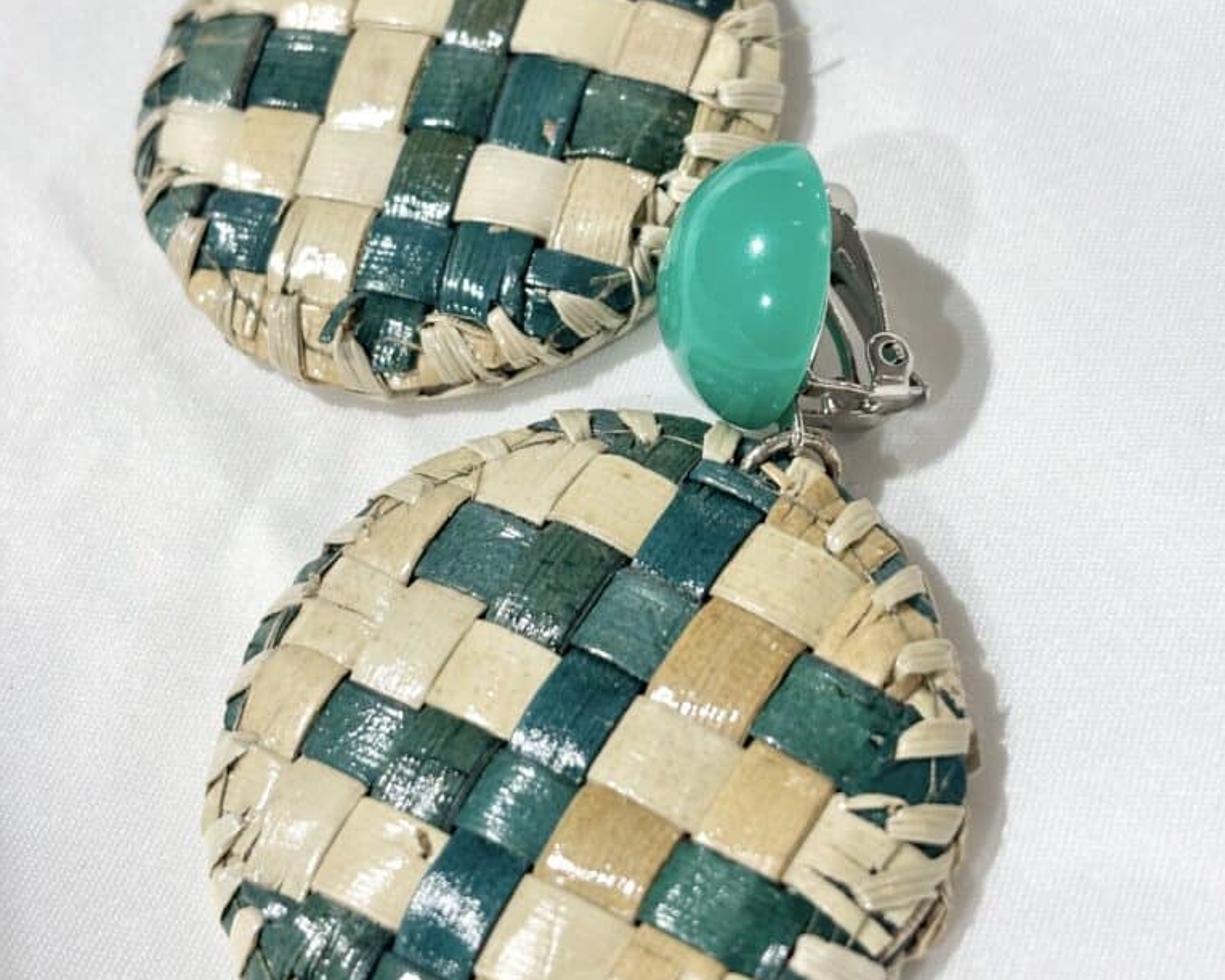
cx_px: 614
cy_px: 369
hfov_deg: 27.9
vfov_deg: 22.4
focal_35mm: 68
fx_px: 2465
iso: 25
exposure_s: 1/162
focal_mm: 5.96
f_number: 1.6
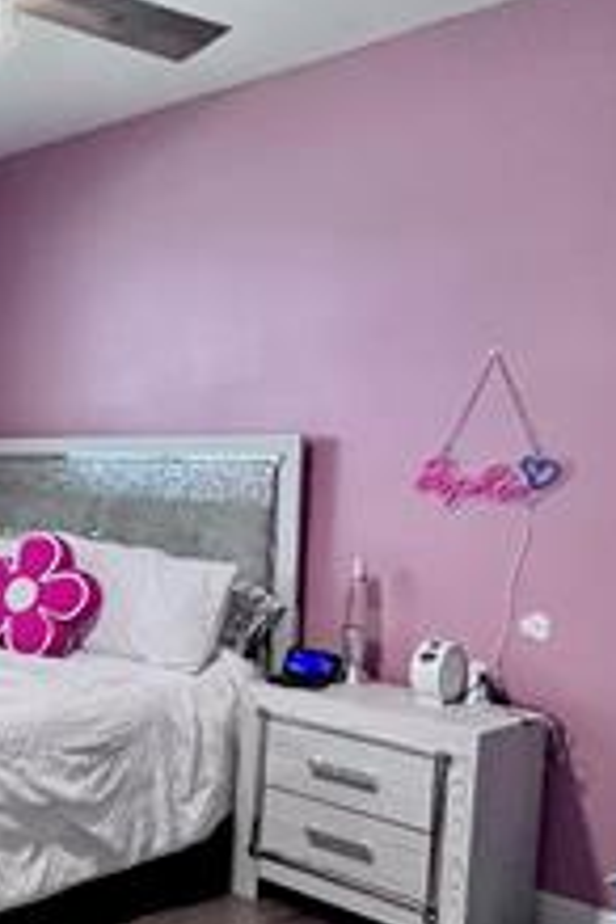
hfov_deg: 27.1
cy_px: 536
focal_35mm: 37
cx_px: -270
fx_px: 950
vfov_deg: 51.7
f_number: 1.8
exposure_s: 1/60
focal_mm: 1.57
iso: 250
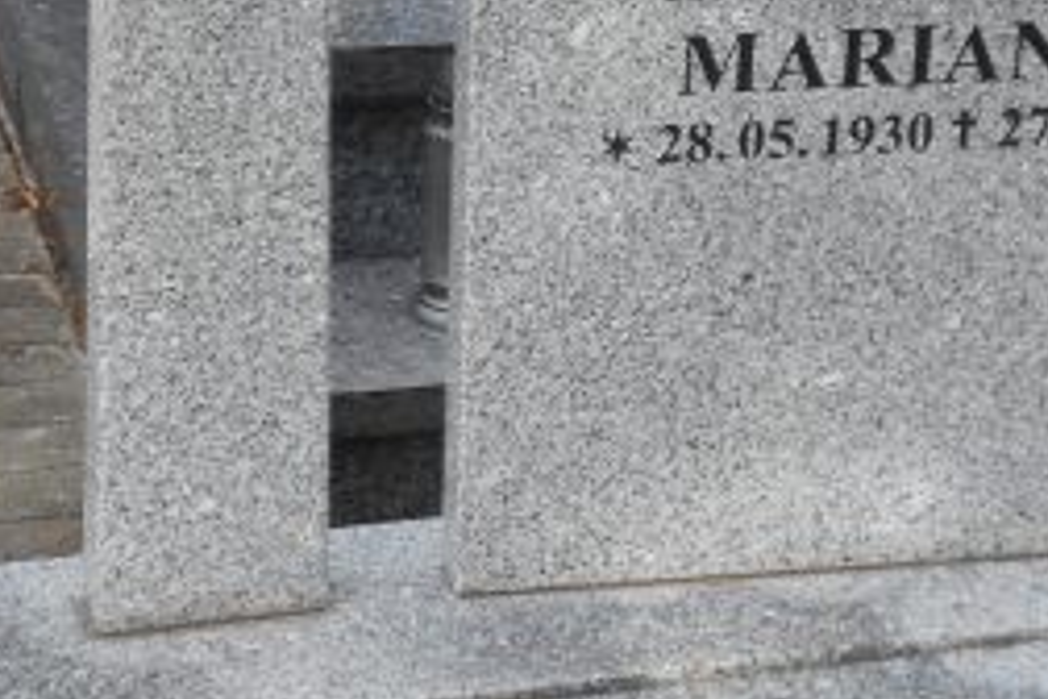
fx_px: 2998
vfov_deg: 13.1
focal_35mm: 103
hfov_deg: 19.7
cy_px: -25
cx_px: 287
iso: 80
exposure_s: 1/160
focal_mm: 6.7
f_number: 3.9
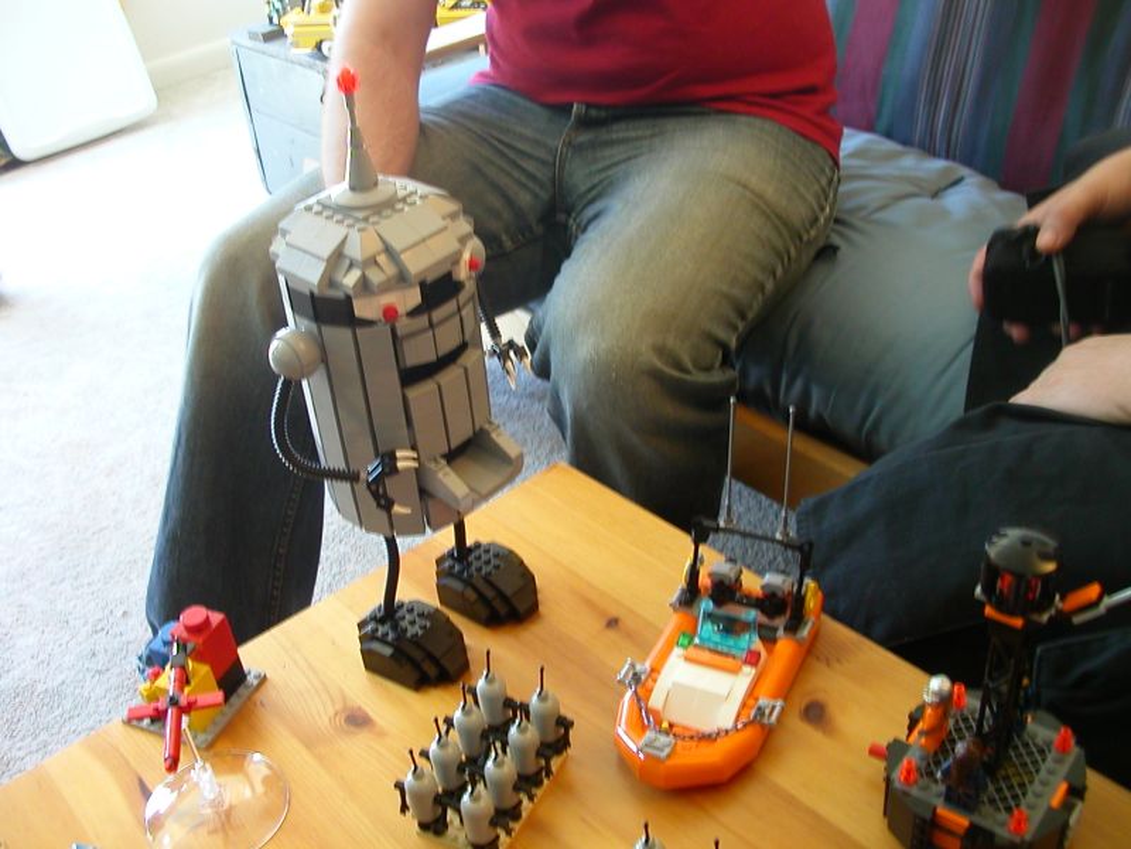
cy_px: 424
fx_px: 1209
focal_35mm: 37
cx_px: 566
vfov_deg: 38.7
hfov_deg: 50.1
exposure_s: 1/7.9
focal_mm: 5.6
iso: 100
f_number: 2.7
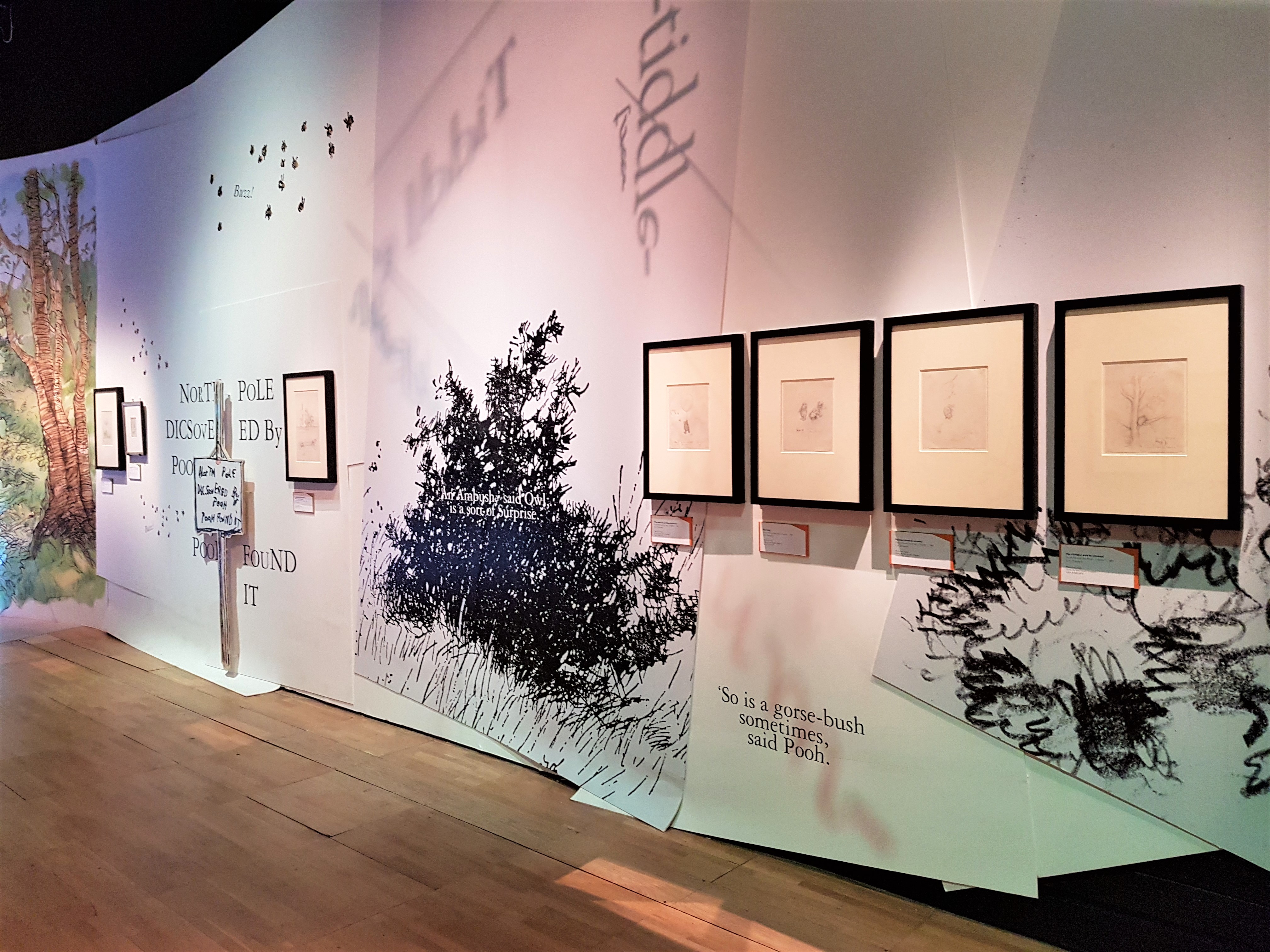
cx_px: 635
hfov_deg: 67.3
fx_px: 954
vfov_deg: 53.1
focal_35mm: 26
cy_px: 476
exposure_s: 1/13
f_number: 1.7
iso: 250
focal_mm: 4.2
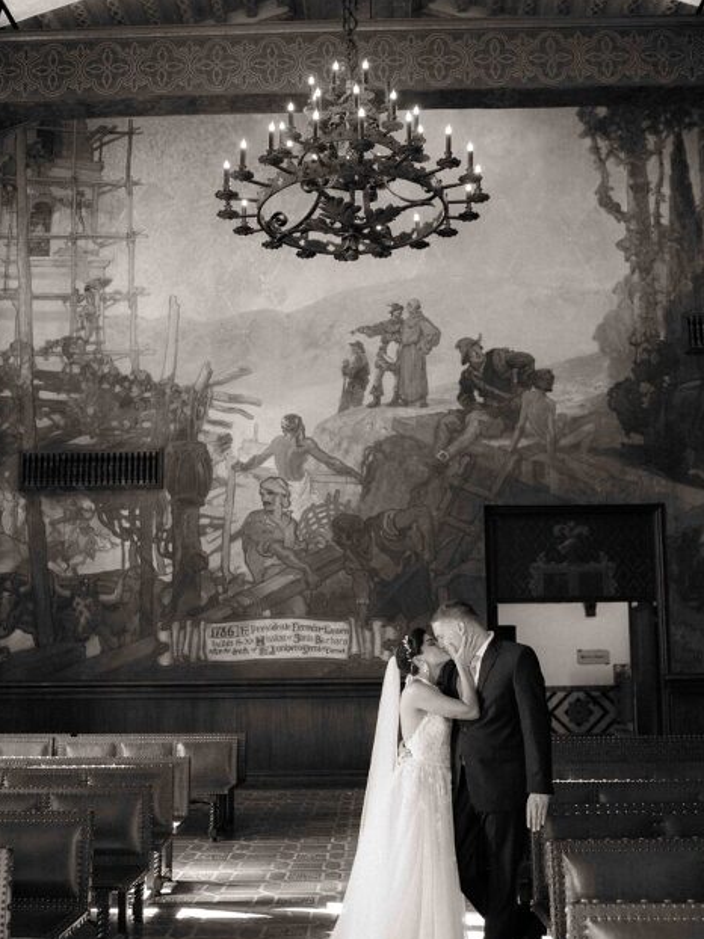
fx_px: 1058
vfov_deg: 47.7
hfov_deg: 36.8
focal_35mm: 39
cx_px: 354
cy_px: 538
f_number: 2.8
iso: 1000
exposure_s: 1/100
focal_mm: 35
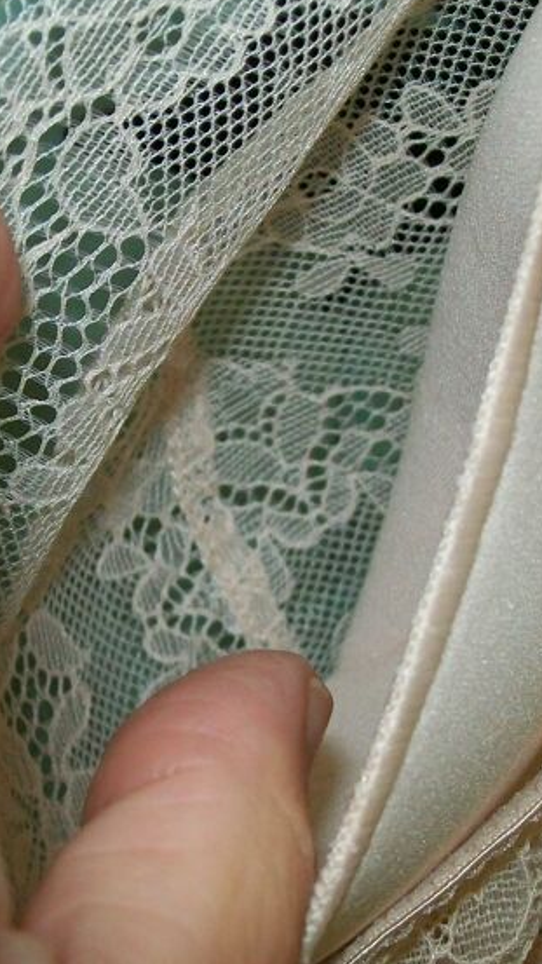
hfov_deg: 17.9
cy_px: 544
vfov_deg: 31.4
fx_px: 1712
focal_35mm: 67
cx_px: 139
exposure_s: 1/60
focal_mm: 6.1
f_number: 2.7
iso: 160
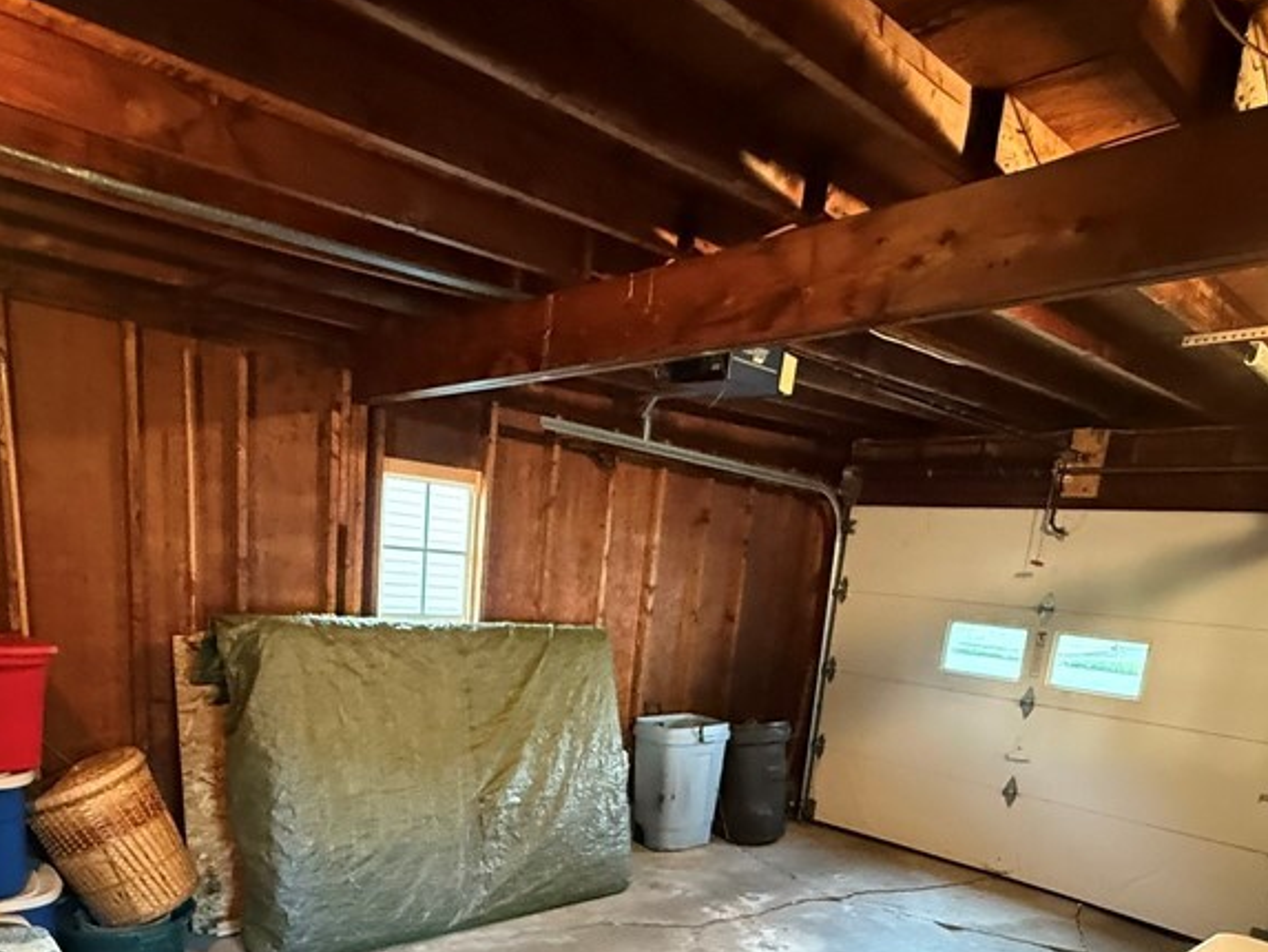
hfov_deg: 69.3
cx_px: 597
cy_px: 782
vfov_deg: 51.0
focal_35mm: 25
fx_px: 916
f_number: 2.2
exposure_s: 1/40
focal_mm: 2.22
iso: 1000
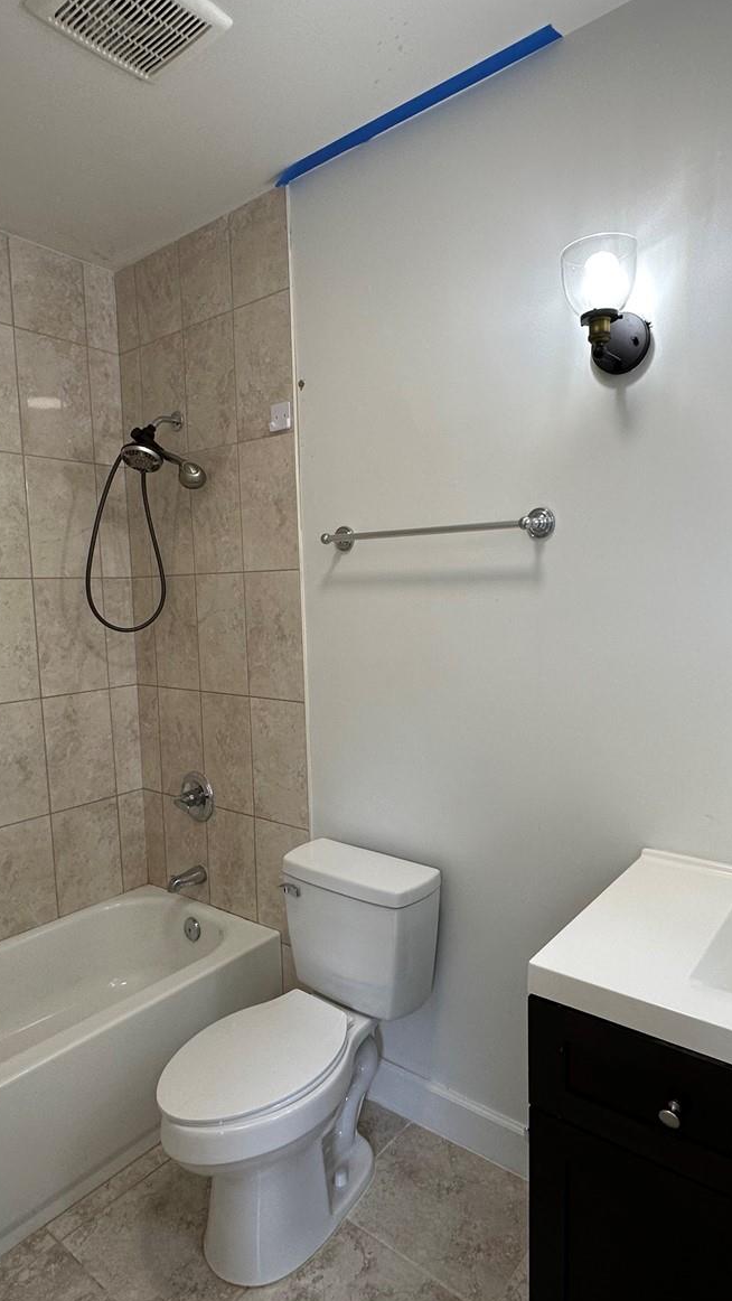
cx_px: 395
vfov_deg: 83.8
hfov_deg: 53.6
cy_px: 662
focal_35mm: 21
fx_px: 724
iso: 80
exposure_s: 1/120
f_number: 2.2
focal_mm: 2.22
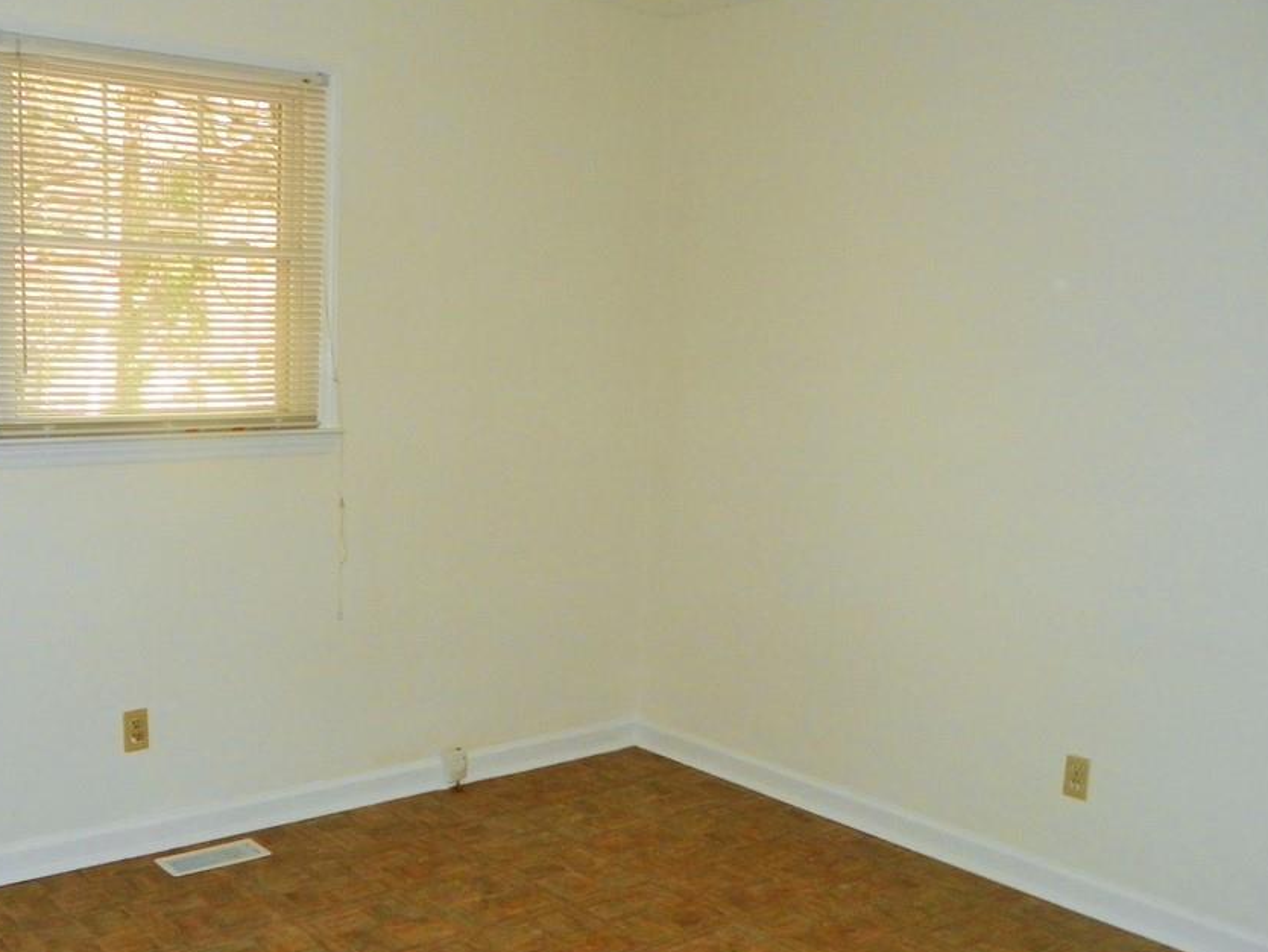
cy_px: 537
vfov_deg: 37.7
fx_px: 1393
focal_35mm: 38
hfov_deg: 48.8
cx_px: 538
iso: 200
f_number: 2.8
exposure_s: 1/30
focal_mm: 5.5
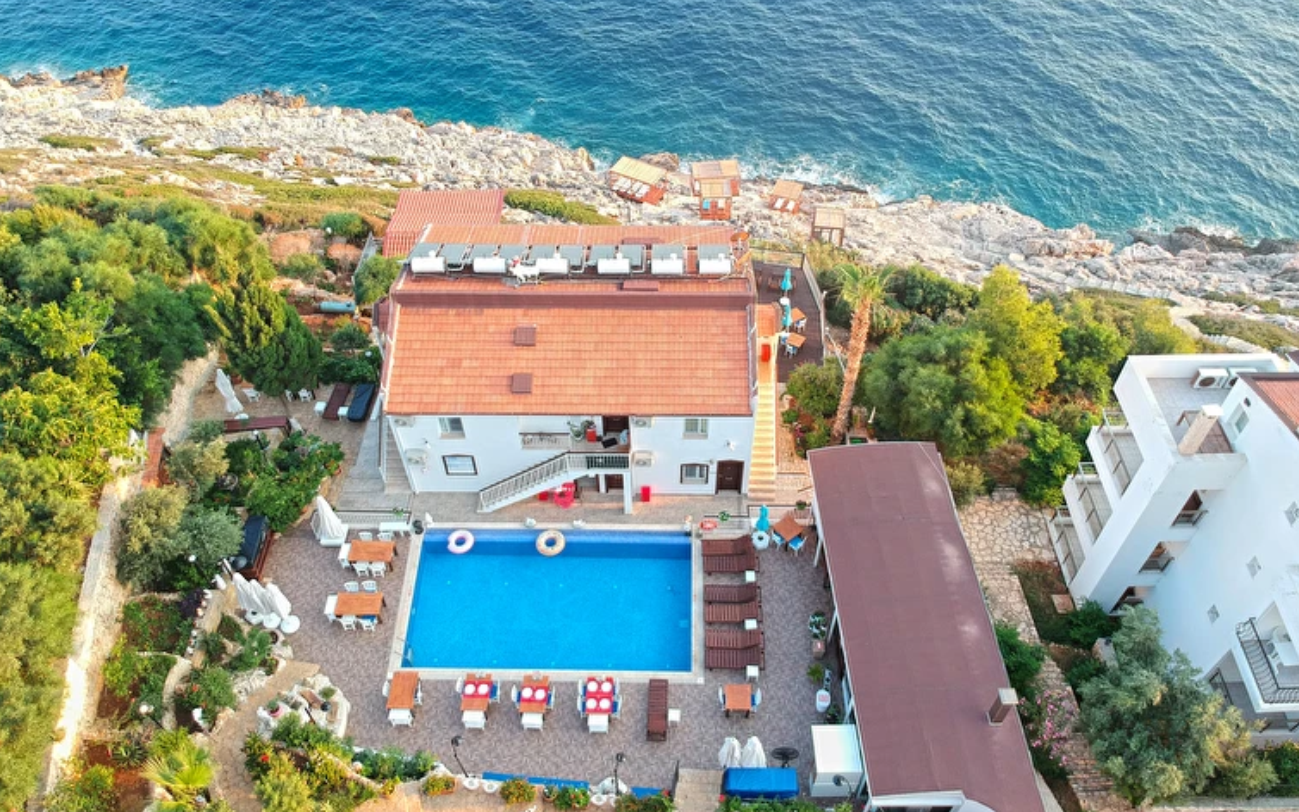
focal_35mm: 27
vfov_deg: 46.0
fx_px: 956
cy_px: 374
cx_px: 644
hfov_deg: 68.4
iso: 100
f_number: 2.6
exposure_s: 1/100
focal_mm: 4.49
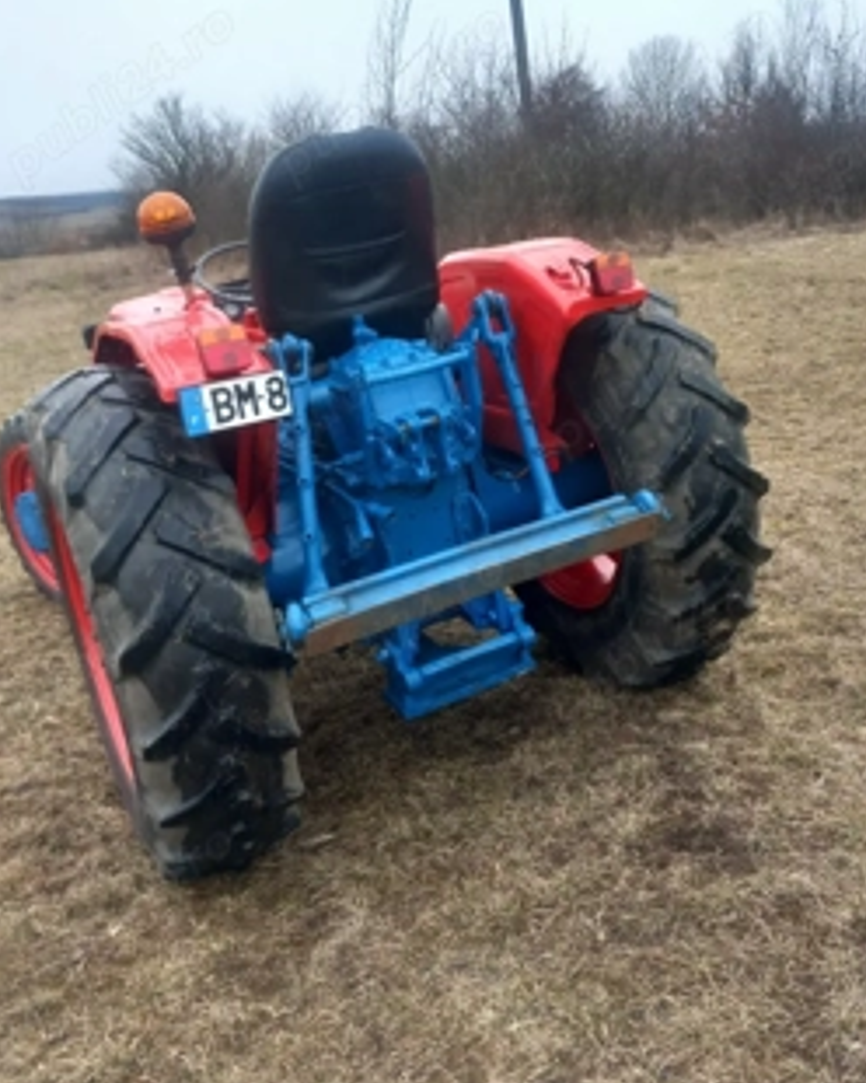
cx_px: 461
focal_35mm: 34
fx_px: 1089
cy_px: 409
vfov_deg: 52.3
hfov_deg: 43.3
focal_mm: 4
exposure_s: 1/111
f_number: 1.8
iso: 20
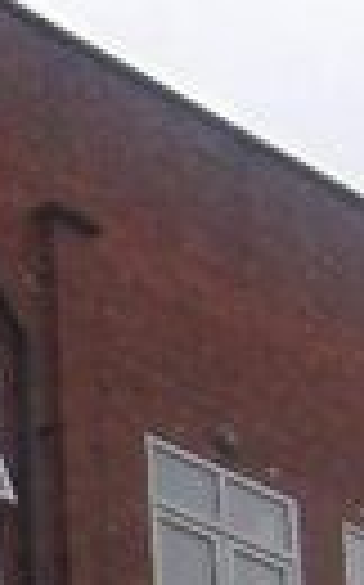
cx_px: -422
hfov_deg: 5.7
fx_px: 3547
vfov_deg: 9.4
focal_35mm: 223
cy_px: 560
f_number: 3.7
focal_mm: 7
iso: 100
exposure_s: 1/775
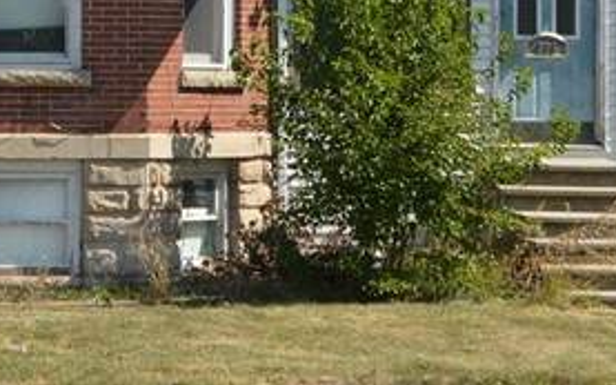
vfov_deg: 6.0
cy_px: -56
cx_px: -37
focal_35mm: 216
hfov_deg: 9.6
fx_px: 3625
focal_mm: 36
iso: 100
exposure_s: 1/200
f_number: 7.1
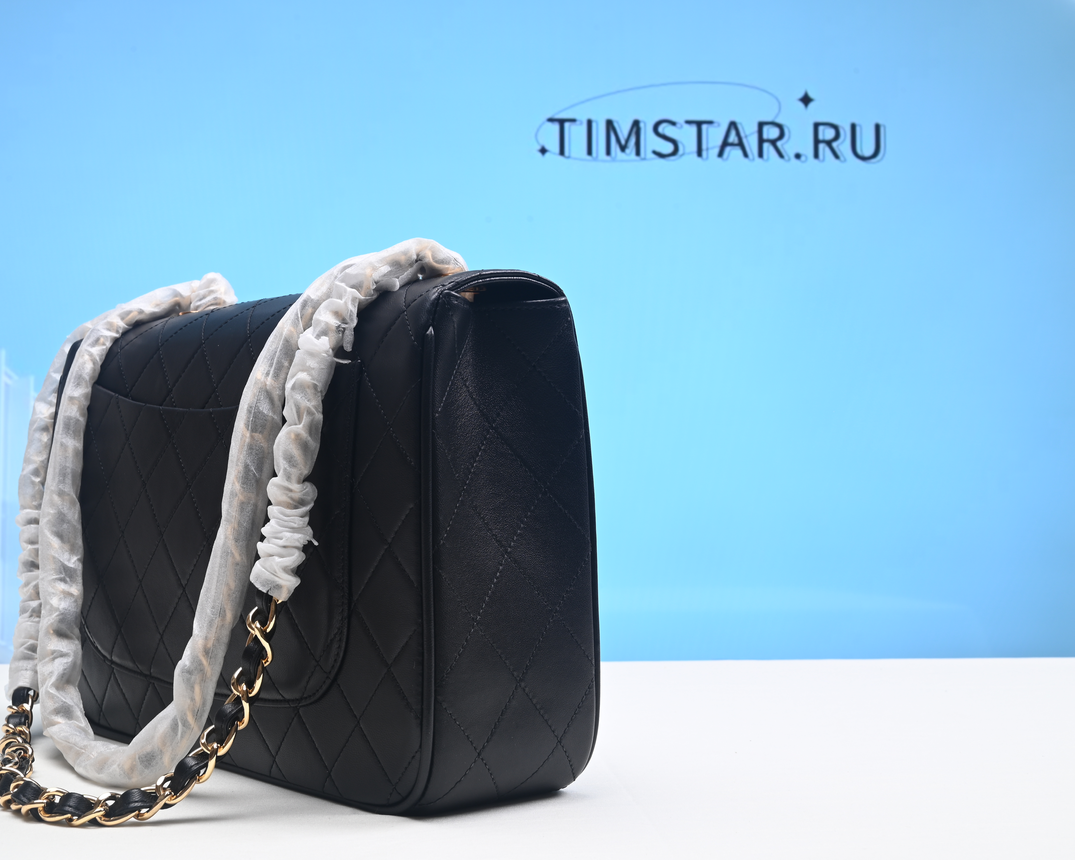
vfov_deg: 32.7
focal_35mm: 46
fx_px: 1463
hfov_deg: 40.2
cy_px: 424
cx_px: 439
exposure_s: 1/2
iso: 100
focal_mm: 40
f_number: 16
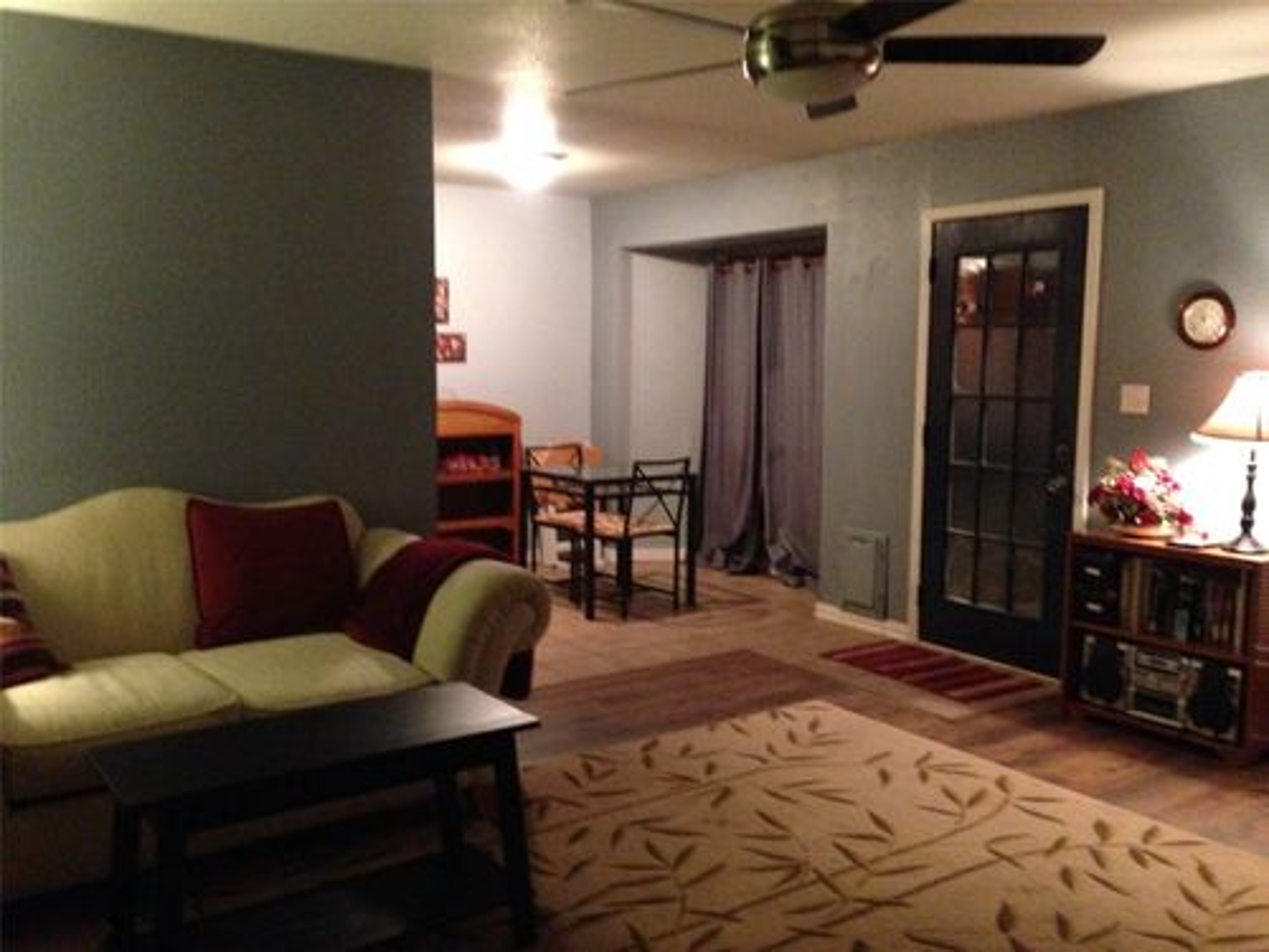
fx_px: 1210
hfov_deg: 55.4
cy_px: 476
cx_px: 634
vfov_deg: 42.9
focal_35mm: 33
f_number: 2.4
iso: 800
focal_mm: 4.12
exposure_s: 1/15
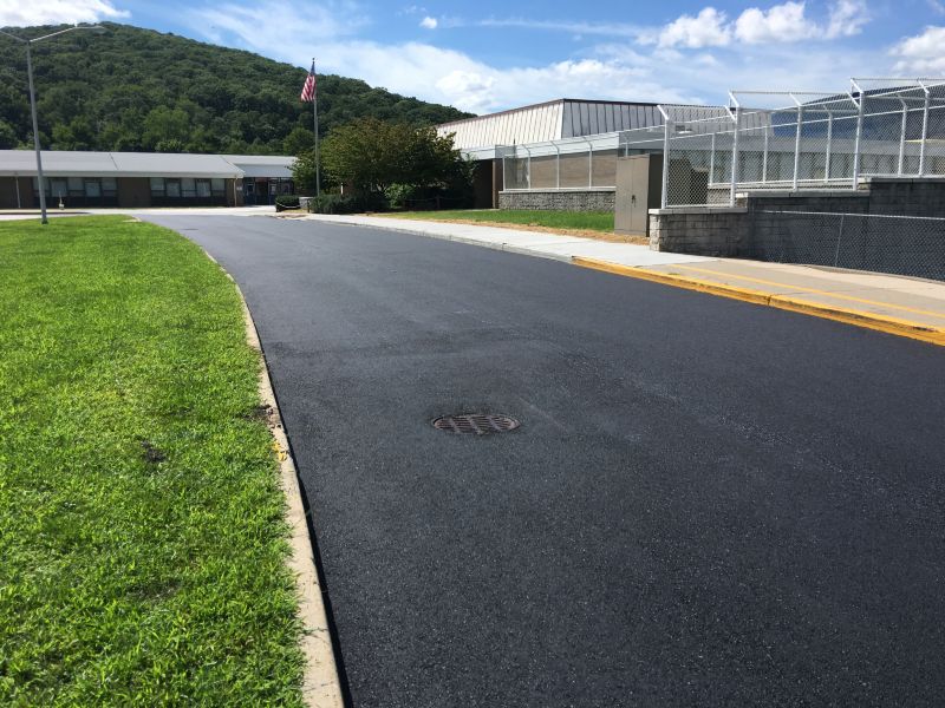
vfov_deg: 48.2
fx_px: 792
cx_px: 472
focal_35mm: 29
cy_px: 354
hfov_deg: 61.7
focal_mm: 4.15
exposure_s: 1/1972
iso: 25
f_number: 2.2
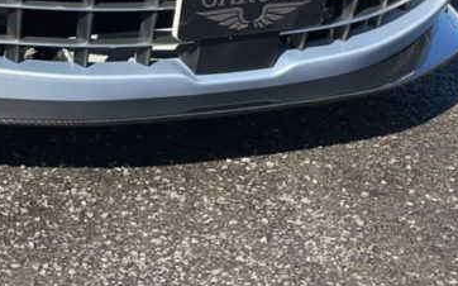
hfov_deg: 14.1
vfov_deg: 8.8
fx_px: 1797
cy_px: -199
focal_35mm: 144
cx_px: -76
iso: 80
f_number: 1.78
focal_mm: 6.86
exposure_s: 1/6623
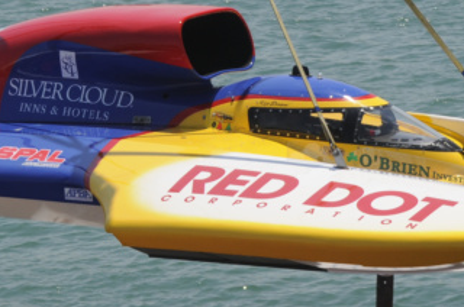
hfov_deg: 5.8
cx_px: 164
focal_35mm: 358
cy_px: 50
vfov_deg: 3.8
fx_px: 4610
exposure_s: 1/500
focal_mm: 85
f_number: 5.6
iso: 200
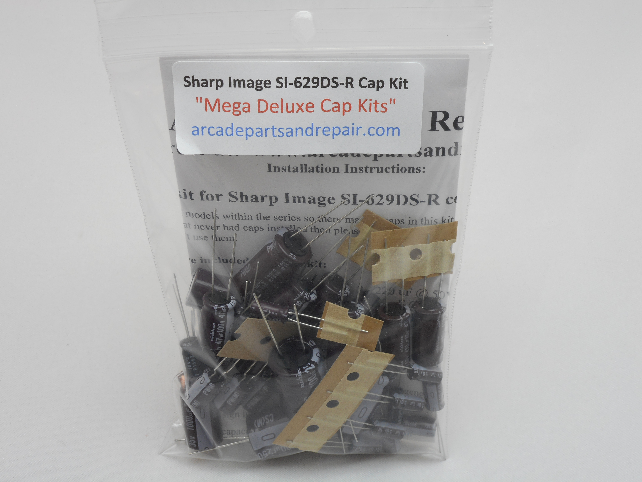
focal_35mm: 51
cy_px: 241
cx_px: 321
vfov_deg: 28.6
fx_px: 946
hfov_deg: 37.5
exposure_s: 1/30
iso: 125
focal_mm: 9.1
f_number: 4.9
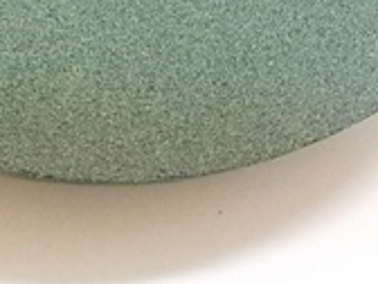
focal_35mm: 99
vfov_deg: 13.6
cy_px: -207
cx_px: 106
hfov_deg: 19.7
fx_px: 1081
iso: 200
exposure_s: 1/30
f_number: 1.7
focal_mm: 4.2
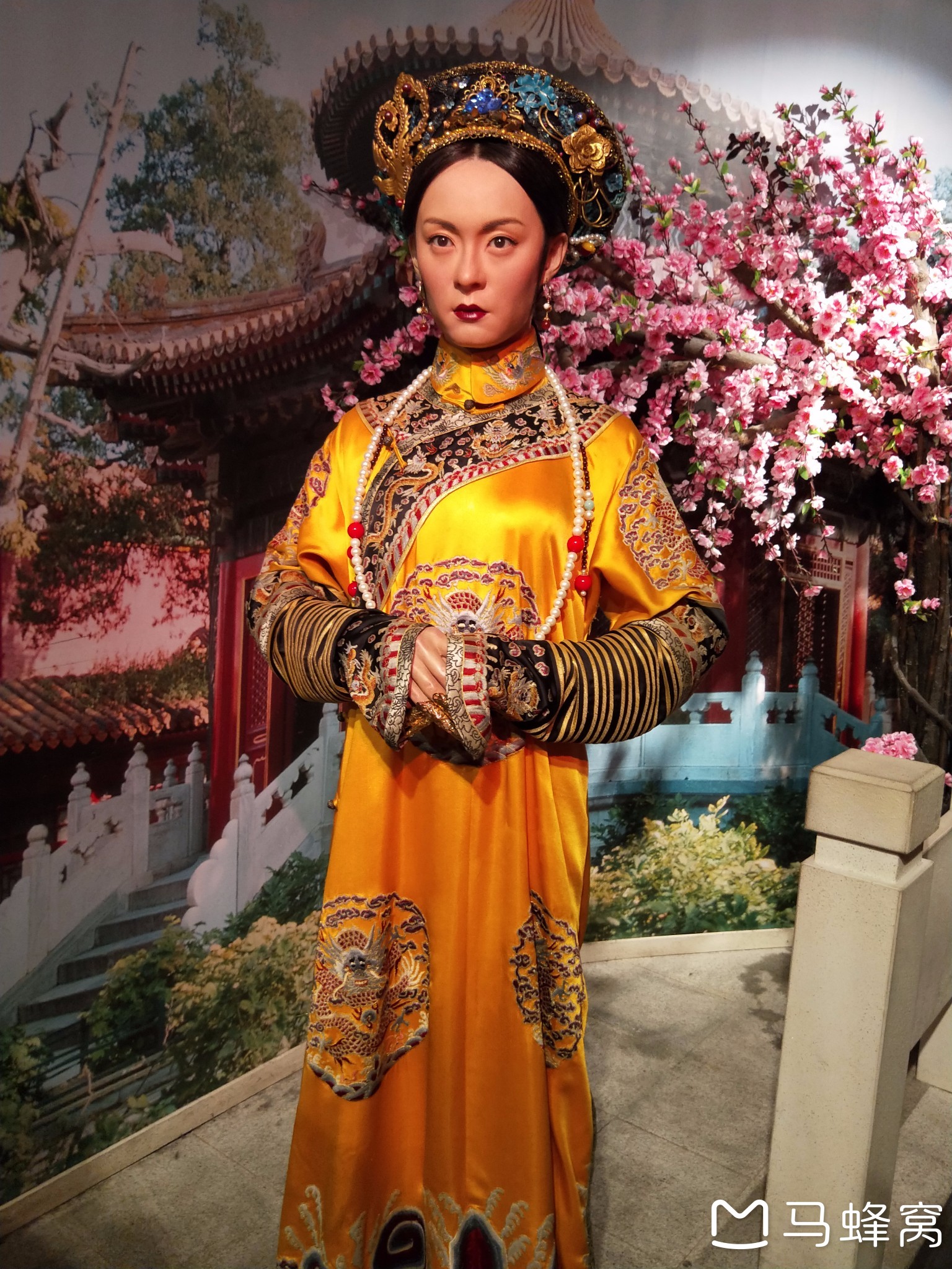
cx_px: 476
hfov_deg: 54.9
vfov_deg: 69.4
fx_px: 917
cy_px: 634
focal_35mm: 25
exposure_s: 1/50
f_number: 1.7
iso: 192
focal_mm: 4.27
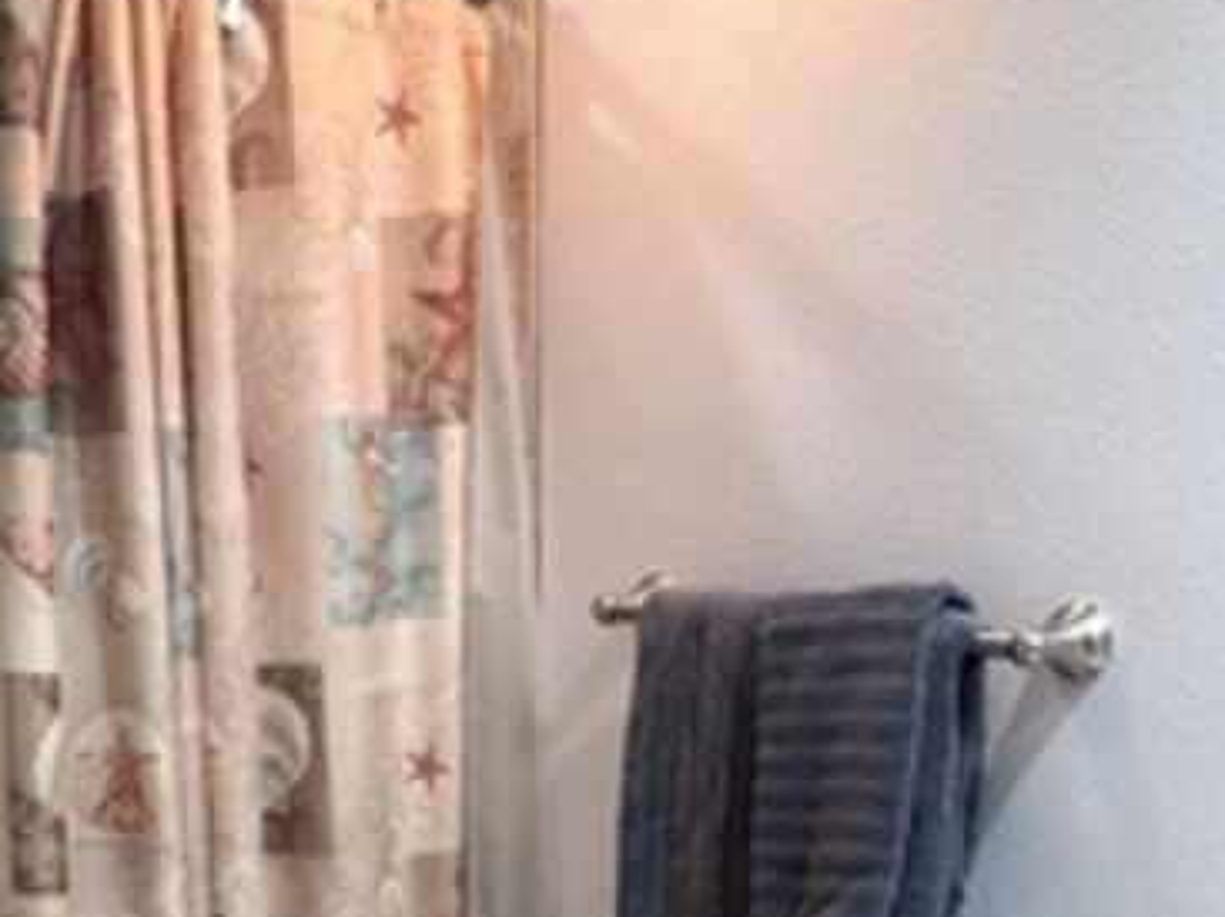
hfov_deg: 38.9
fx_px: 1733
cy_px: 860
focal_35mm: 49
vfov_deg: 28.3
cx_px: 536
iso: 200
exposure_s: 1/120
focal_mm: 2.22
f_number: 2.2
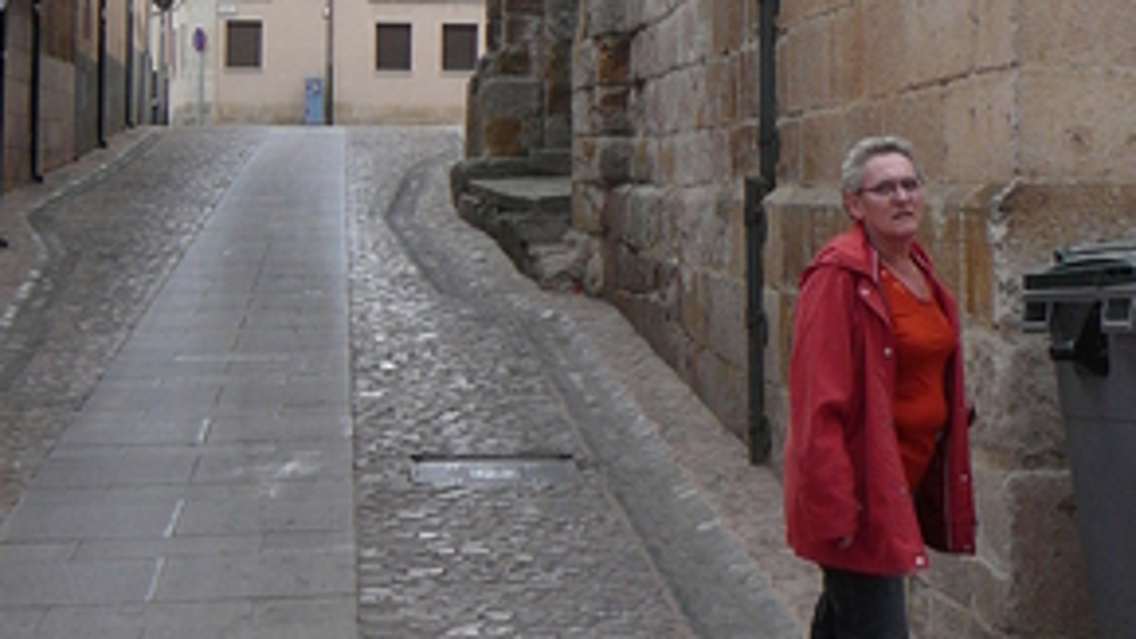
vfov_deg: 14.7
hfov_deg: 26.8
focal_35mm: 79
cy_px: -161
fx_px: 2379
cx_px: 466
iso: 80
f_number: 2.8
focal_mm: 5.2
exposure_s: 1/500
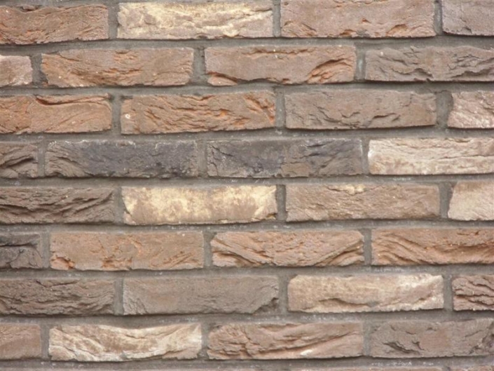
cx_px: 247
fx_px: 4282
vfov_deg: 5.0
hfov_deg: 6.6
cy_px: 186
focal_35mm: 300
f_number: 5.9
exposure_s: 1/100
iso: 200
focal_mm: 53
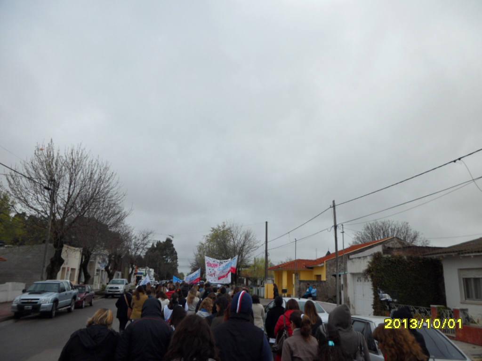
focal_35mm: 27
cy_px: 180
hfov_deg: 65.3
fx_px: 376
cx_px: 241
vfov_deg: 51.4
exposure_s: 1/125
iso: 80
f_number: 8.9
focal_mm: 4.9
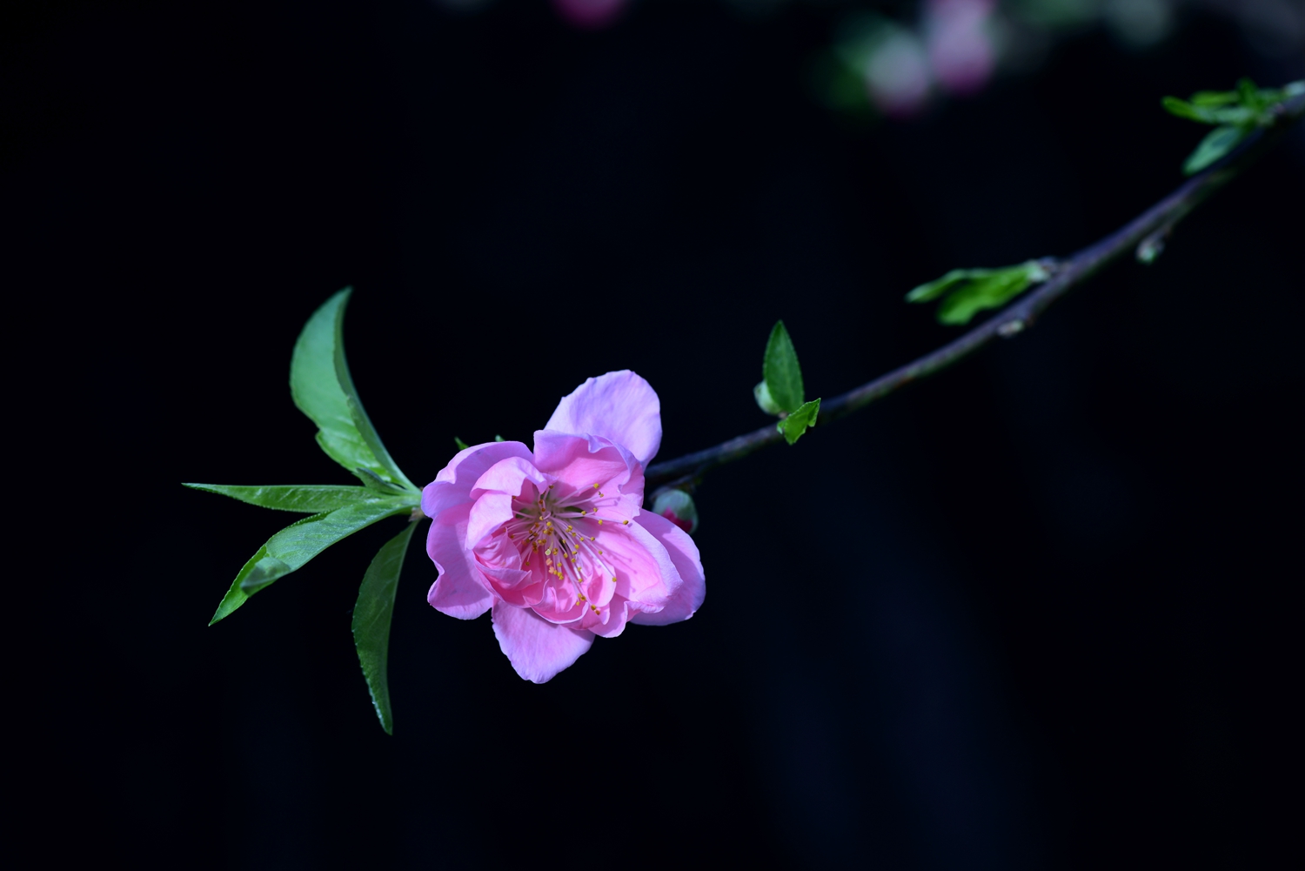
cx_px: 652
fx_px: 3807
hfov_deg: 19.5
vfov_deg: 13.0
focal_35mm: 105
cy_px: 436
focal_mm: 105
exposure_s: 1/200
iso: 100
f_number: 5.6
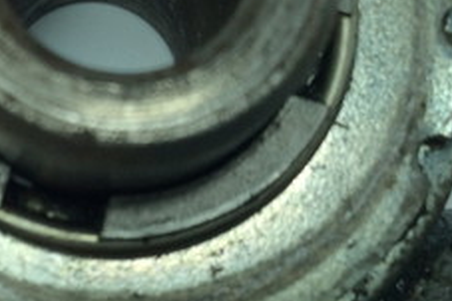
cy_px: 80
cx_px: 84
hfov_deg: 22.8
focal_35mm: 88
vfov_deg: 15.4
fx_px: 1104
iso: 32
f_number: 2.4
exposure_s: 1/342
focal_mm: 3.3
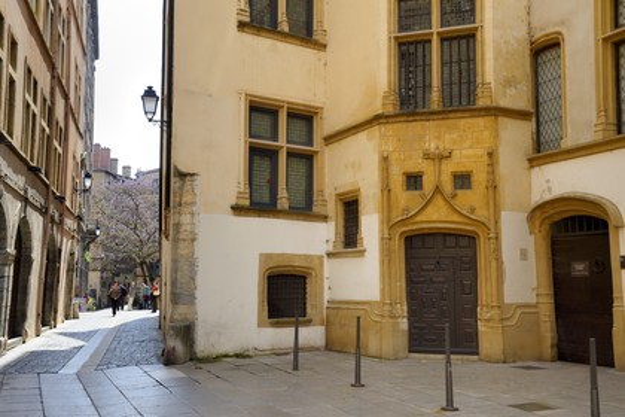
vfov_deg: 35.1
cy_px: 208
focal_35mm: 38
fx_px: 660
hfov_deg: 50.7
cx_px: 312
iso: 200
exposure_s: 1/160
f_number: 9
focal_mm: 38
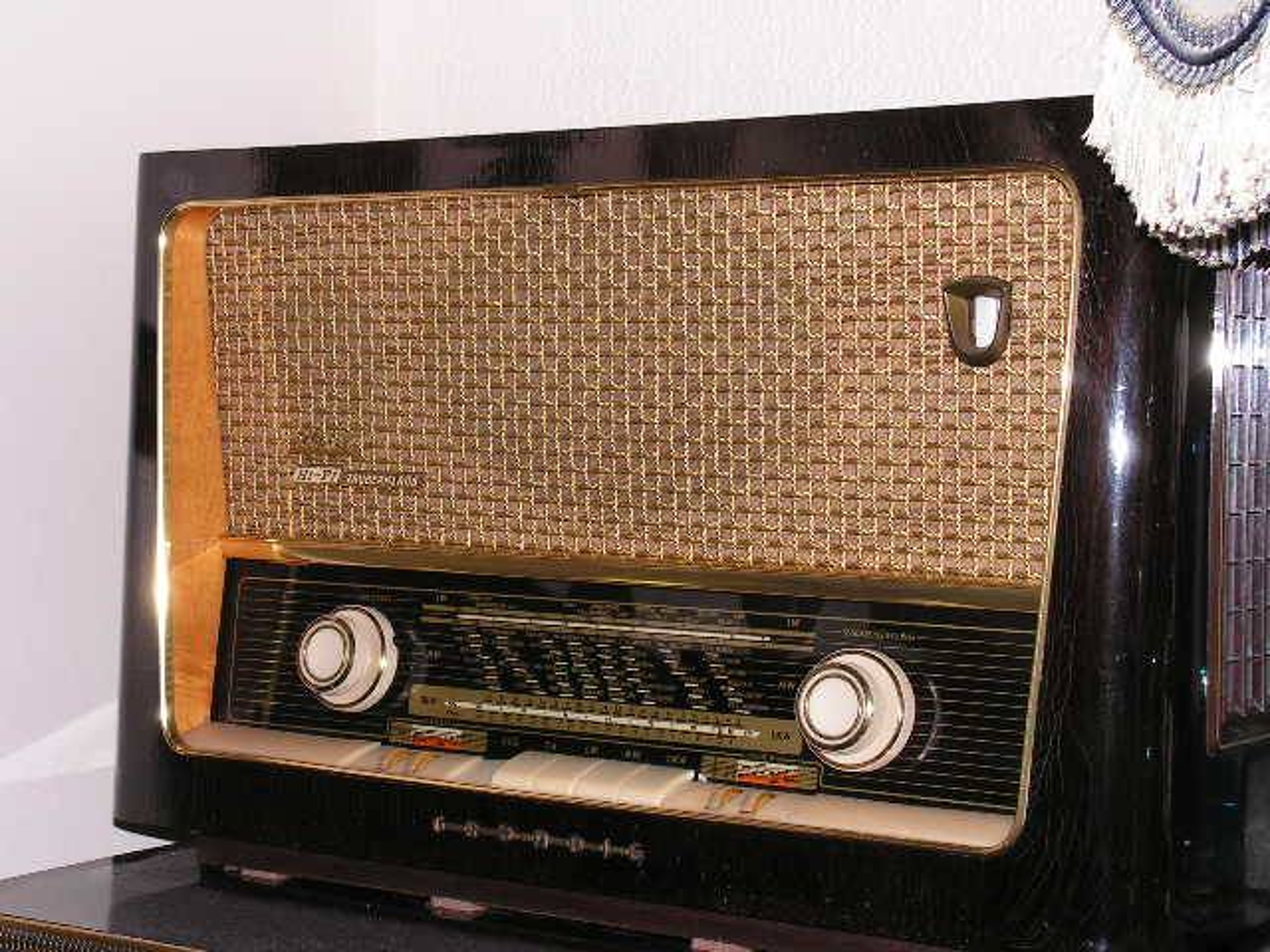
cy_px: 476
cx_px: 635
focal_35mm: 66
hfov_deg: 29.4
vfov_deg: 22.3
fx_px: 2421
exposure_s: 1/80
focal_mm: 11
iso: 64
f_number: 4.8
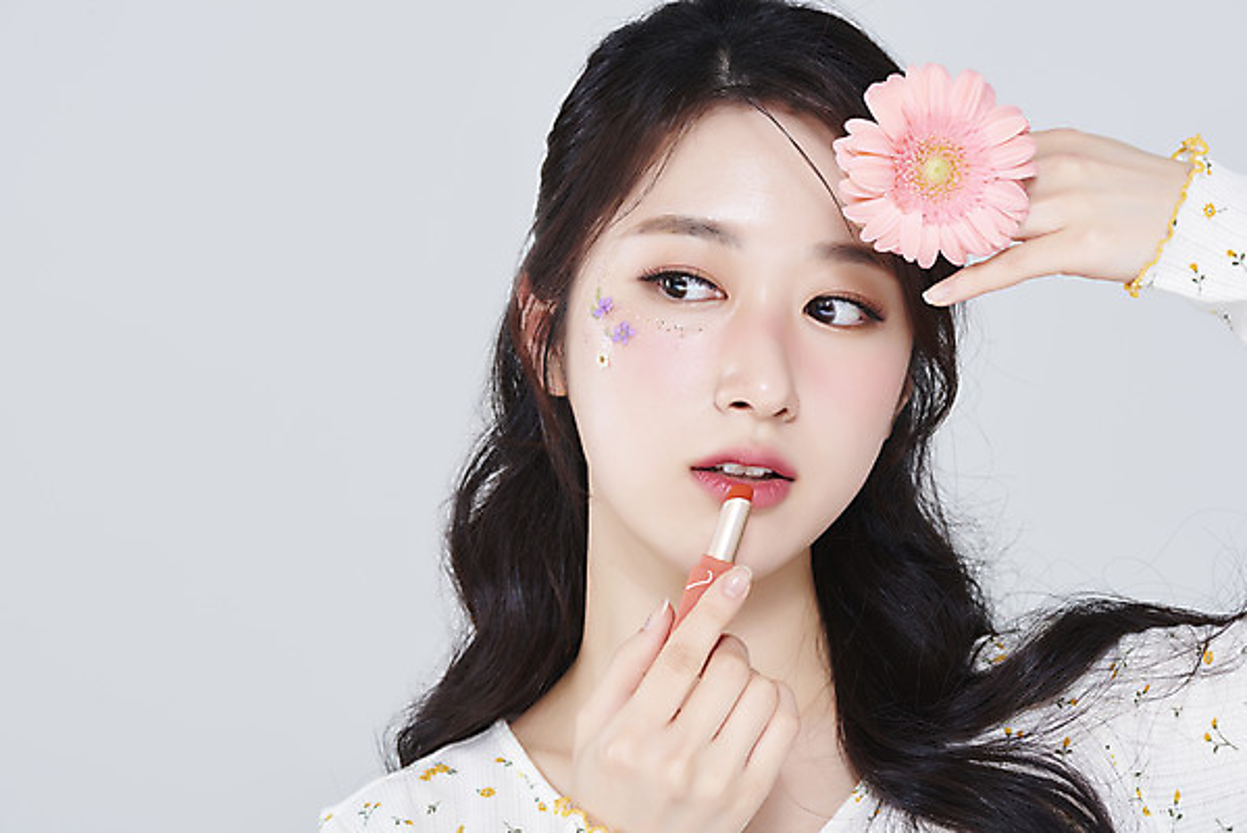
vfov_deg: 13.1
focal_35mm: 105
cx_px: 624
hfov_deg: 19.4
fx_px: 3639
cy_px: 416
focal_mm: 105
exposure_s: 1/125
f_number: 11
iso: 64
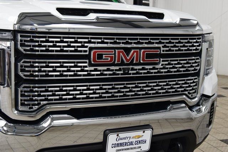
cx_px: 114
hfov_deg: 35.0
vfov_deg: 23.8
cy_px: 76
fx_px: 361
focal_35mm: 57
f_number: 6.3
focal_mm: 38
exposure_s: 1/60
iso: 1600
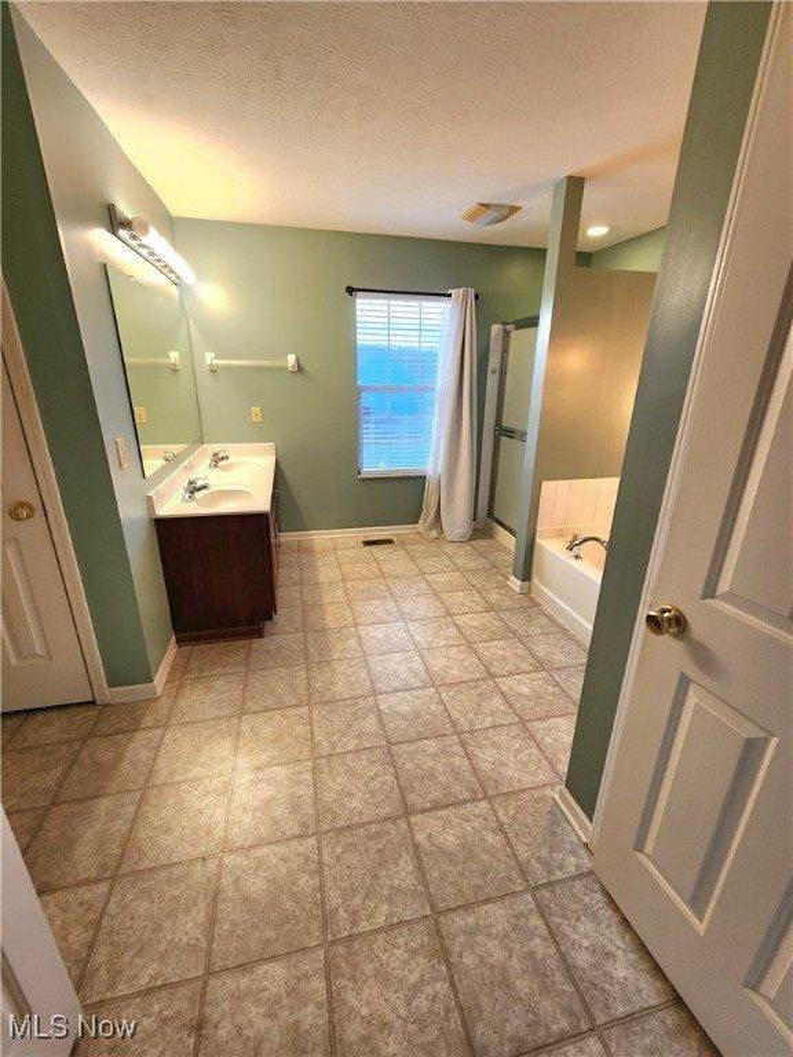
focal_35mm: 13
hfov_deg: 89.9
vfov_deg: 106.2
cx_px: 396
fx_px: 397
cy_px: 528
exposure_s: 1/60.2
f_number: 2.2
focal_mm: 2.2
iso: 250
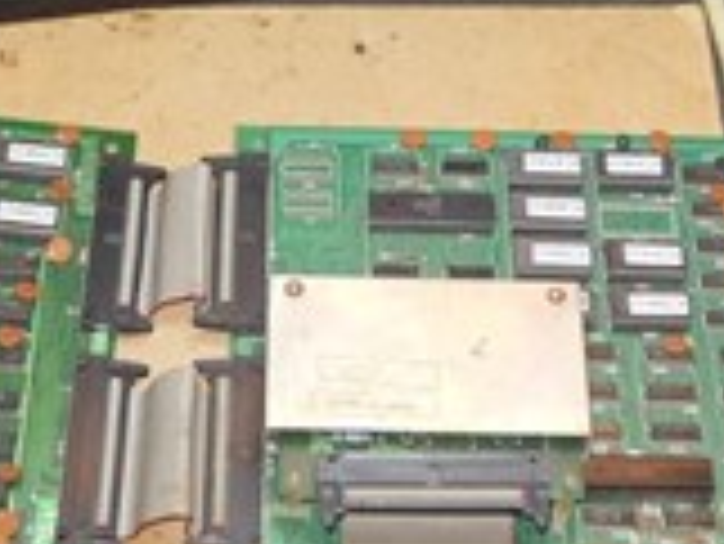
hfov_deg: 21.2
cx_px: 211
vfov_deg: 15.9
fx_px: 1926
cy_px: 67
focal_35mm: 92
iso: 200
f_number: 3.5
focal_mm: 6
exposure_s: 1/30
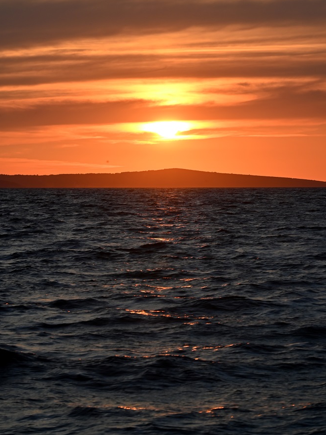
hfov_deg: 7.6
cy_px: 208
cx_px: 163
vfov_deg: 10.1
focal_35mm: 196
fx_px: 2462
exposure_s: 1/200
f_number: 16
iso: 280
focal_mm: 180
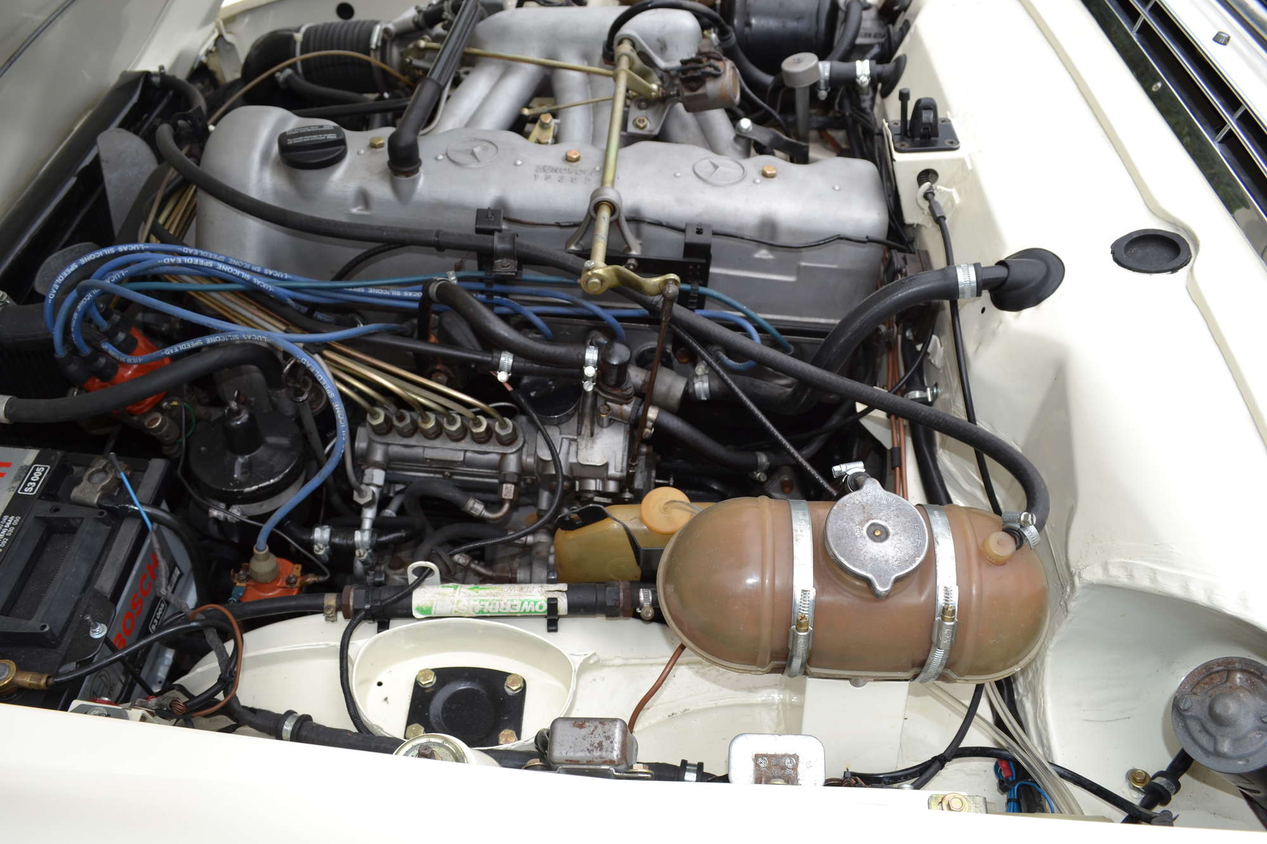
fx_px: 950
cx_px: 634
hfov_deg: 67.4
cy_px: 422
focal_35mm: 27
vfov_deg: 47.9
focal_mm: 18
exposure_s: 1/200
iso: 100
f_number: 5.6
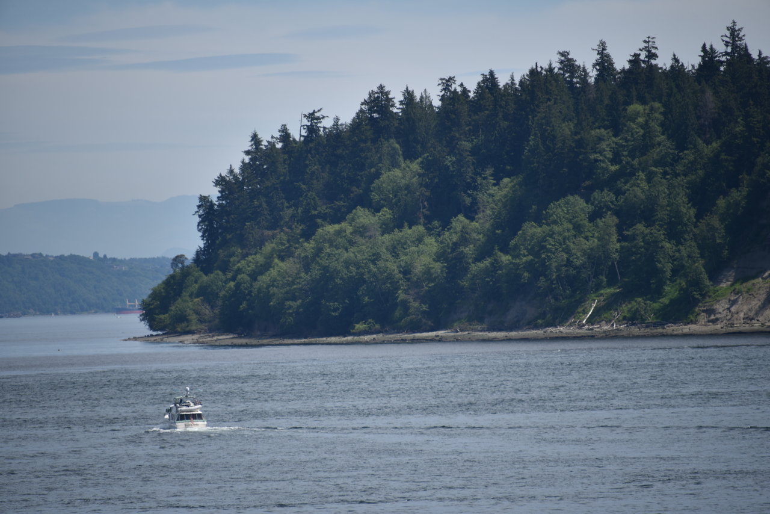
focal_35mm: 300
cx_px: 385
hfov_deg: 6.9
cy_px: 257
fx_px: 6418
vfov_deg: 4.6
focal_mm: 300
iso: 100
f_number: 5.6
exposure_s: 1/640
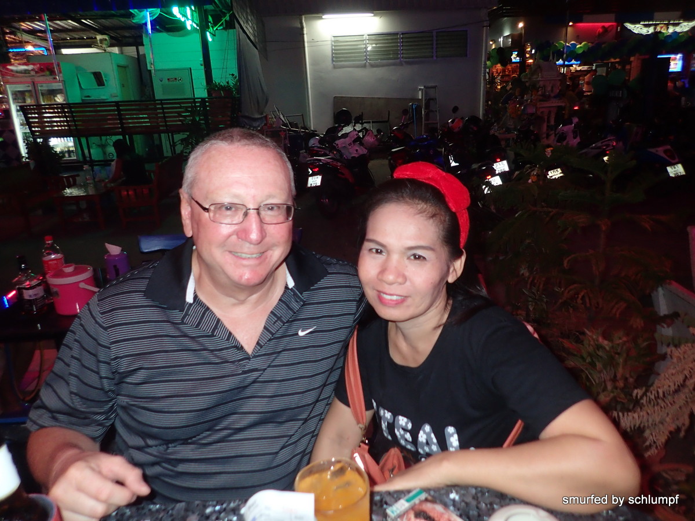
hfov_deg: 69.4
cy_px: 260
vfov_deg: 54.9
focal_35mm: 25
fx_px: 502
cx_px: 348
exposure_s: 1/30
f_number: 2
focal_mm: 4.5
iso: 320
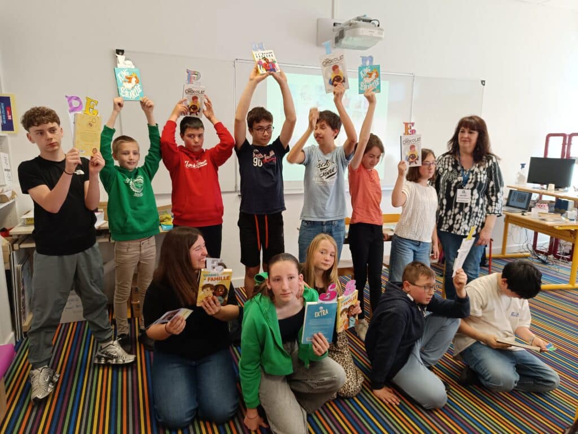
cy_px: 217
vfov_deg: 56.8
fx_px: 401
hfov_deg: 71.6
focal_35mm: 24
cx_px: 289
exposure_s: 1/101
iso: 416
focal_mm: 5.59
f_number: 1.88
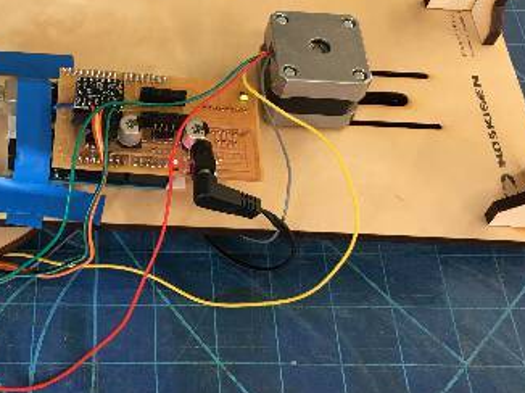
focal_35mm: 57
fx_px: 864
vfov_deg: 25.4
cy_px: 103
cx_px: 134
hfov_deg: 33.2
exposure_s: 1/33
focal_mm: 4.15
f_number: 2.2
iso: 64
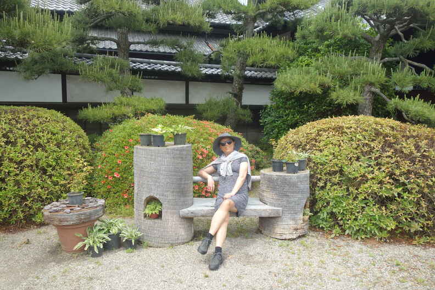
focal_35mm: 29
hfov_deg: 63.7
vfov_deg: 45.0
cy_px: 145
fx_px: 350
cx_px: 218
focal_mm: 10.77
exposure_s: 1/250
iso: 125
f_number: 4
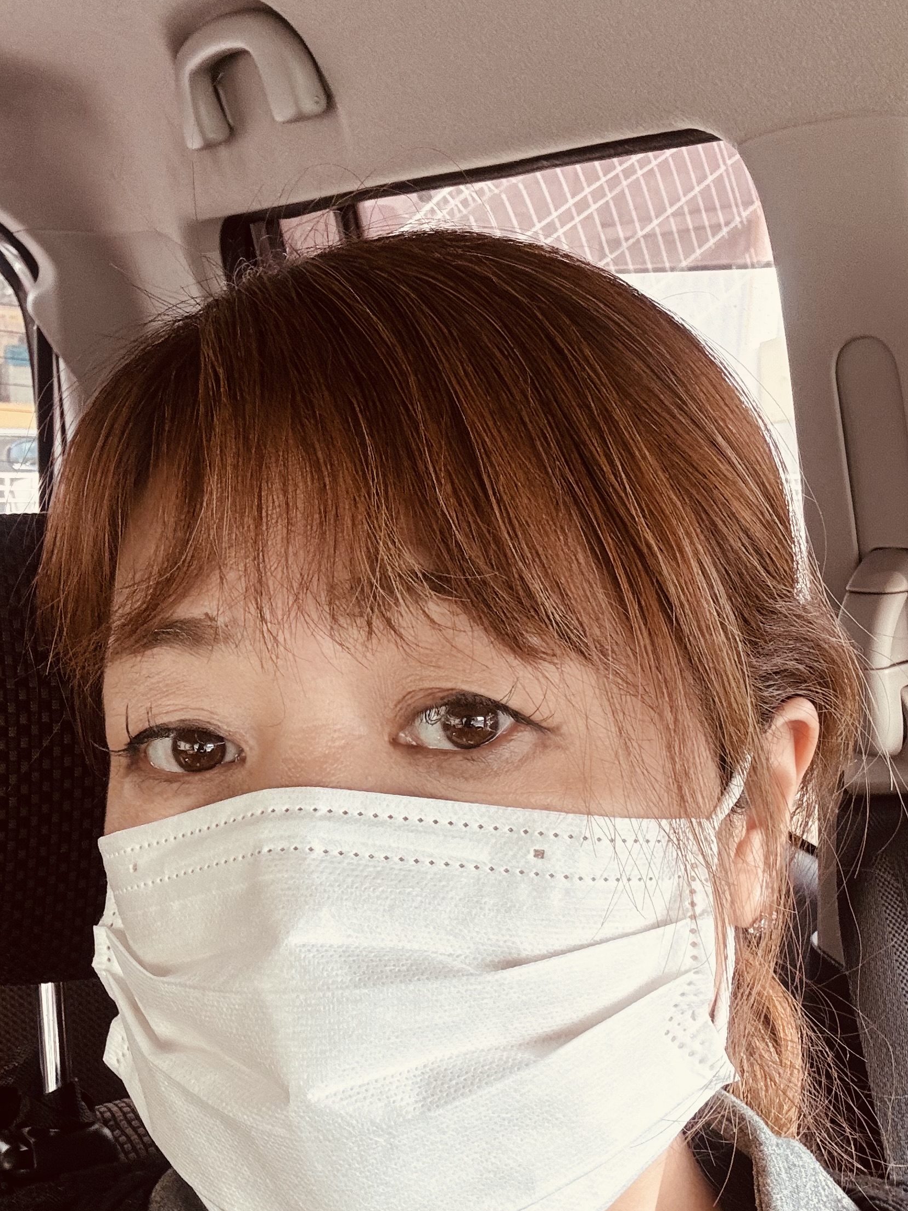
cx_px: 433
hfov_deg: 34.3
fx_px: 1469
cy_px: 650
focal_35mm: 42
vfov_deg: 44.8
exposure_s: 1/121
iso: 32
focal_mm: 2.69
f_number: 1.9
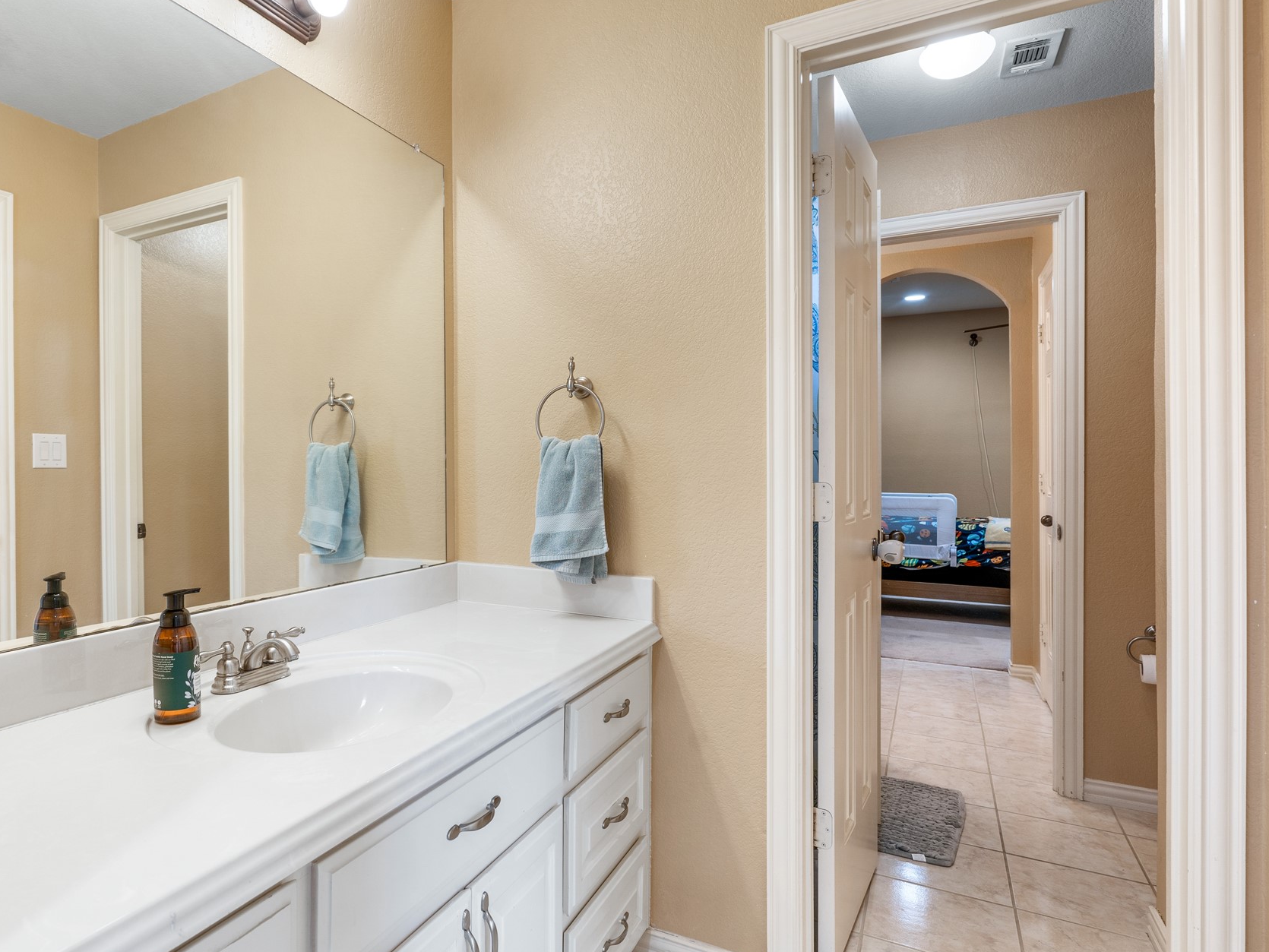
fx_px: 733
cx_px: 481
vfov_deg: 66.0
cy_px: 487
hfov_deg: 80.3
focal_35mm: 20
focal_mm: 16
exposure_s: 1/2
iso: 200
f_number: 7.1
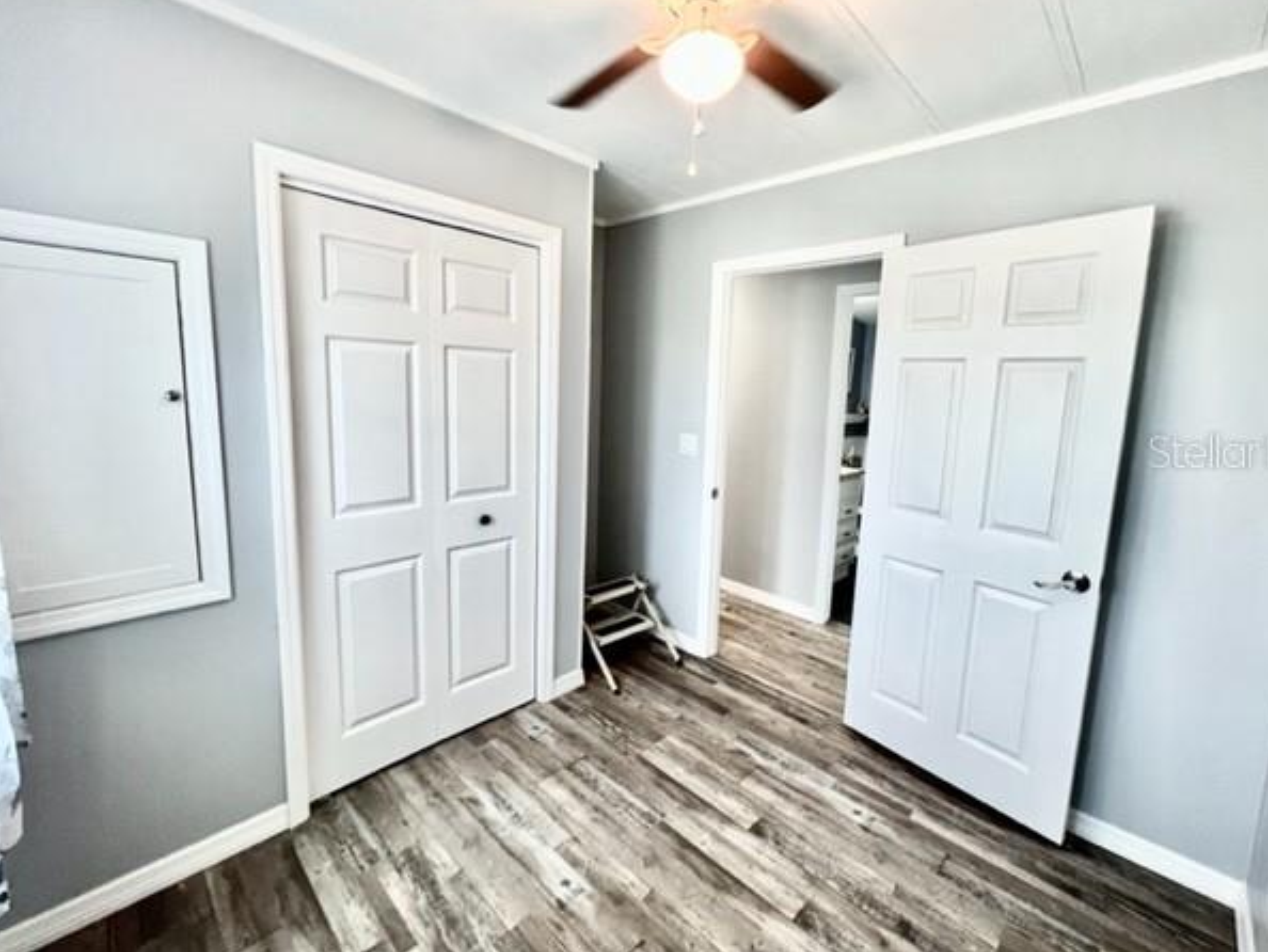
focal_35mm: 14
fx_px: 513
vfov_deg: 85.6
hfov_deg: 102.0
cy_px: 450
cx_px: 666
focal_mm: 1.57
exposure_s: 1/120
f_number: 1.8
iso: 250
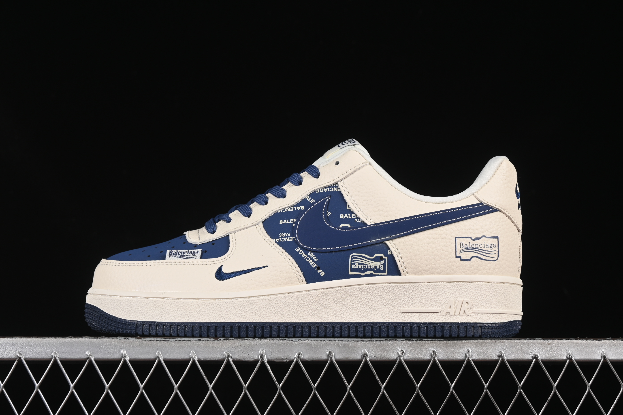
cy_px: 208
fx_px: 1298
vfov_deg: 18.2
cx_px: 312
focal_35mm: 75
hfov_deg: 27.0
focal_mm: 50
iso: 160
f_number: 8
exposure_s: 1/80
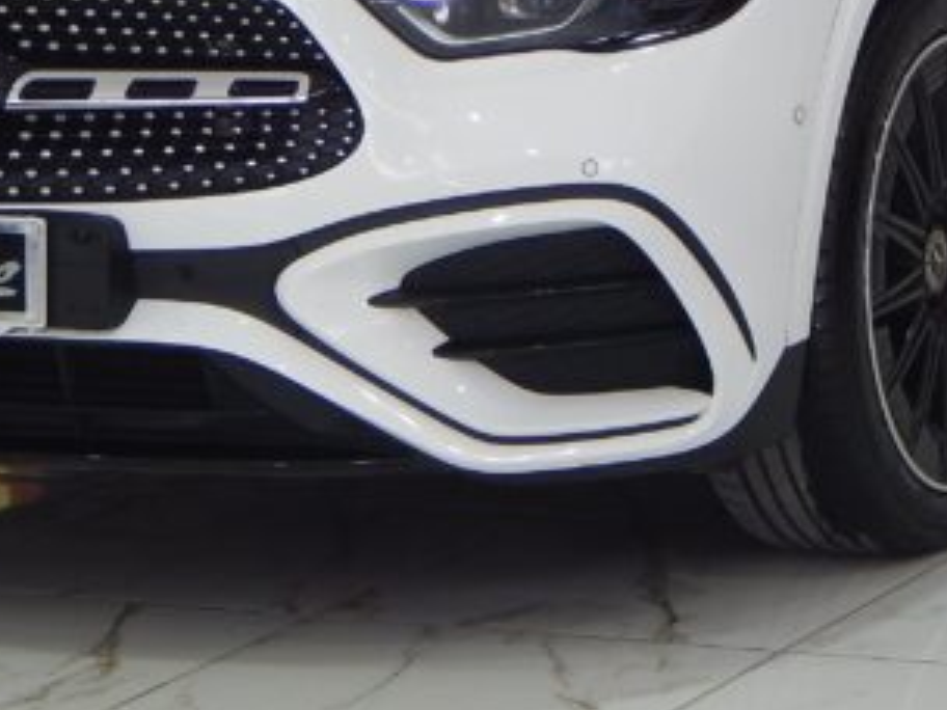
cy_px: -174
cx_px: 548
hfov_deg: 8.4
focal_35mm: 235
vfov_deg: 6.3
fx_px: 6429
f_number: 4.4
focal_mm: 16.6
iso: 140
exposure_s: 1/30
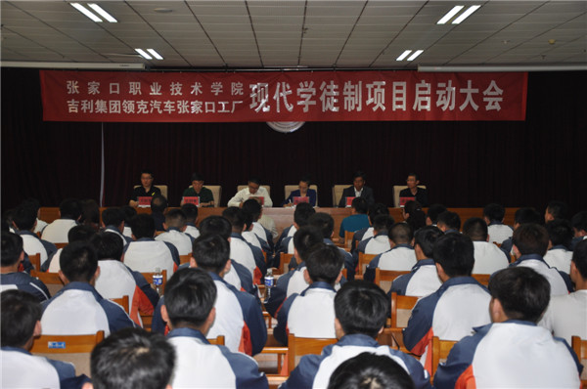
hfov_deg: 37.9
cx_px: 294
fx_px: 855
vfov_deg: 25.7
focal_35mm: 52
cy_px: 194
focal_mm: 35
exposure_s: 1/60
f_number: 4.5
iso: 400
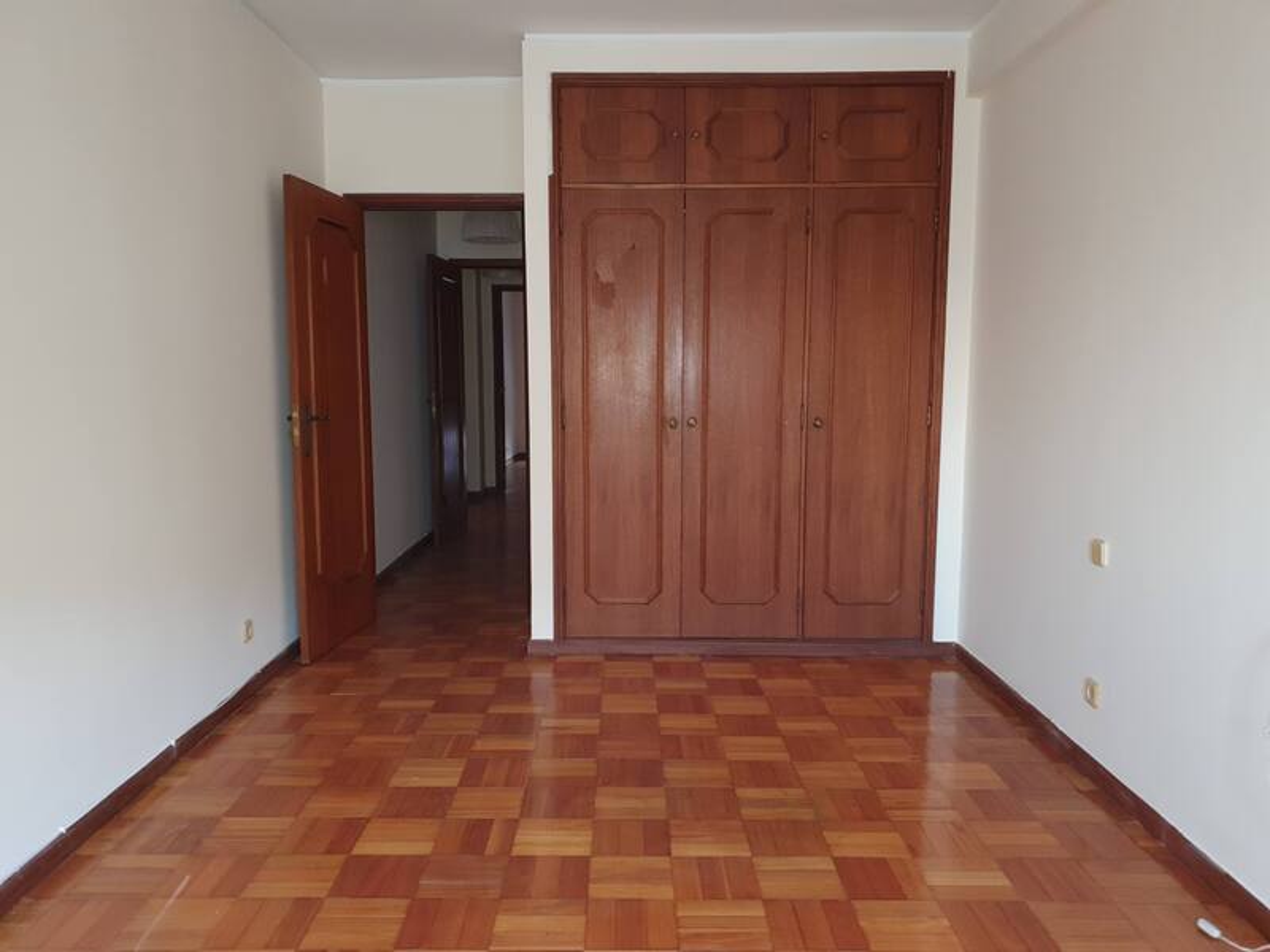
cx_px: 635
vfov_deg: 53.1
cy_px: 476
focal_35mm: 26
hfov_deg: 67.3
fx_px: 954
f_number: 1.5
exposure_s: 1/15
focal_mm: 4.32
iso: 125
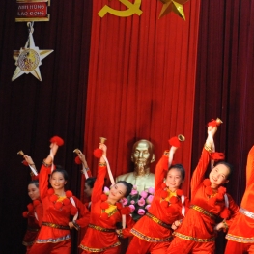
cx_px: 257
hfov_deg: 18.2
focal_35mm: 93
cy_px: 166
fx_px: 772
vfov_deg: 18.6
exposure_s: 1/80
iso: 4000
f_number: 5.6
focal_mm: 48
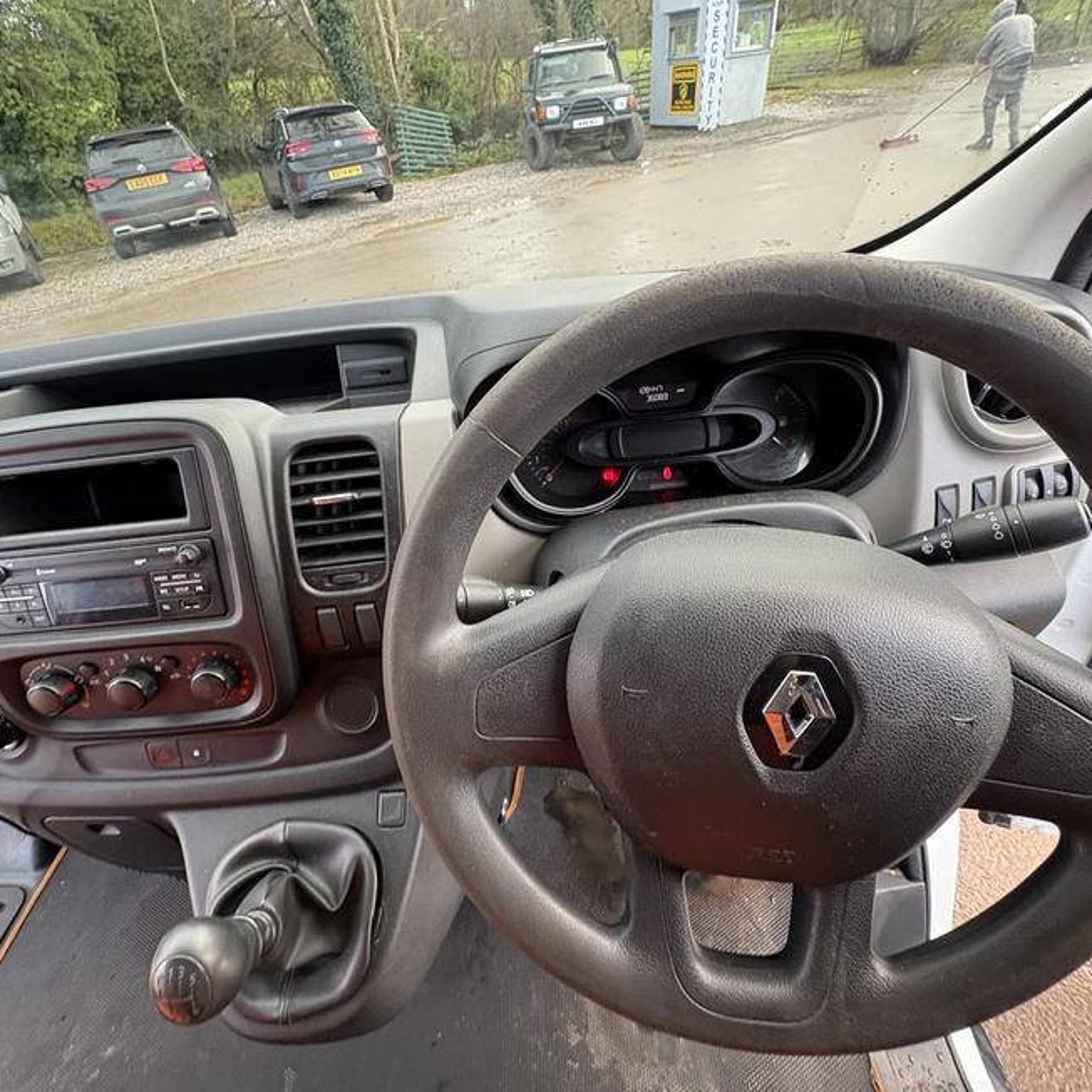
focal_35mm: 17
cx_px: 513
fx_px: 607
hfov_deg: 83.9
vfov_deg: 83.9
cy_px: 531
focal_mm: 2.22
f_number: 2.2
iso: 320
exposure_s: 1/60
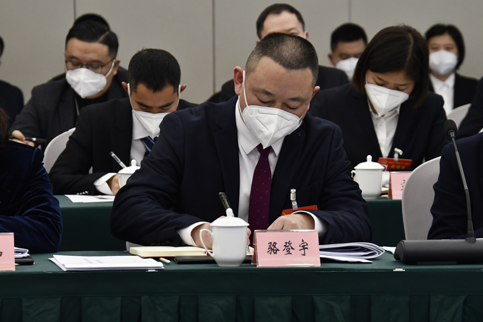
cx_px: 242
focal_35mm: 200
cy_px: 161
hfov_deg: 10.3
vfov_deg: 6.9
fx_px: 2682
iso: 1000
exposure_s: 1/125
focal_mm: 100
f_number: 5
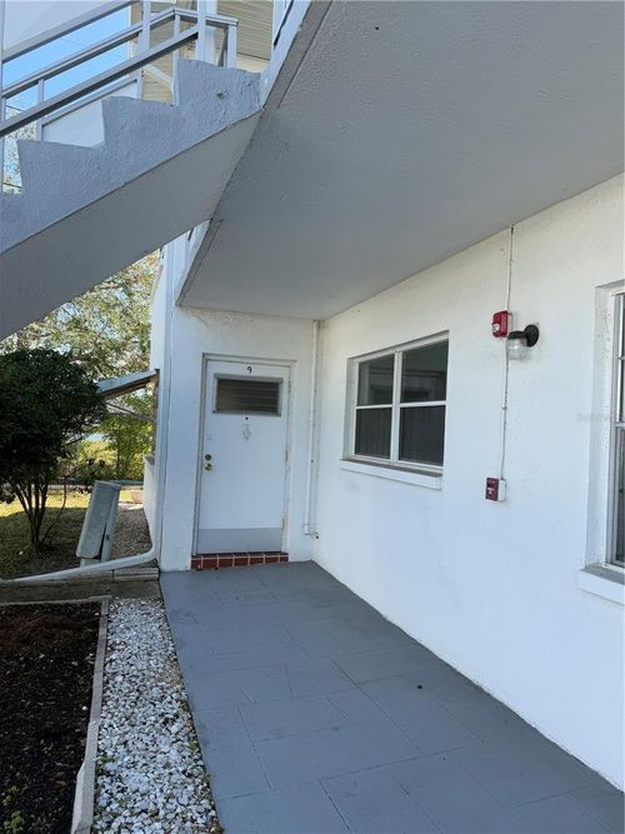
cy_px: 417
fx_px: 578
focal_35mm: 24
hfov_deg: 56.8
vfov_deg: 71.6
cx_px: 312
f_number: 1.78
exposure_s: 1/1046
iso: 80
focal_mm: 6.76
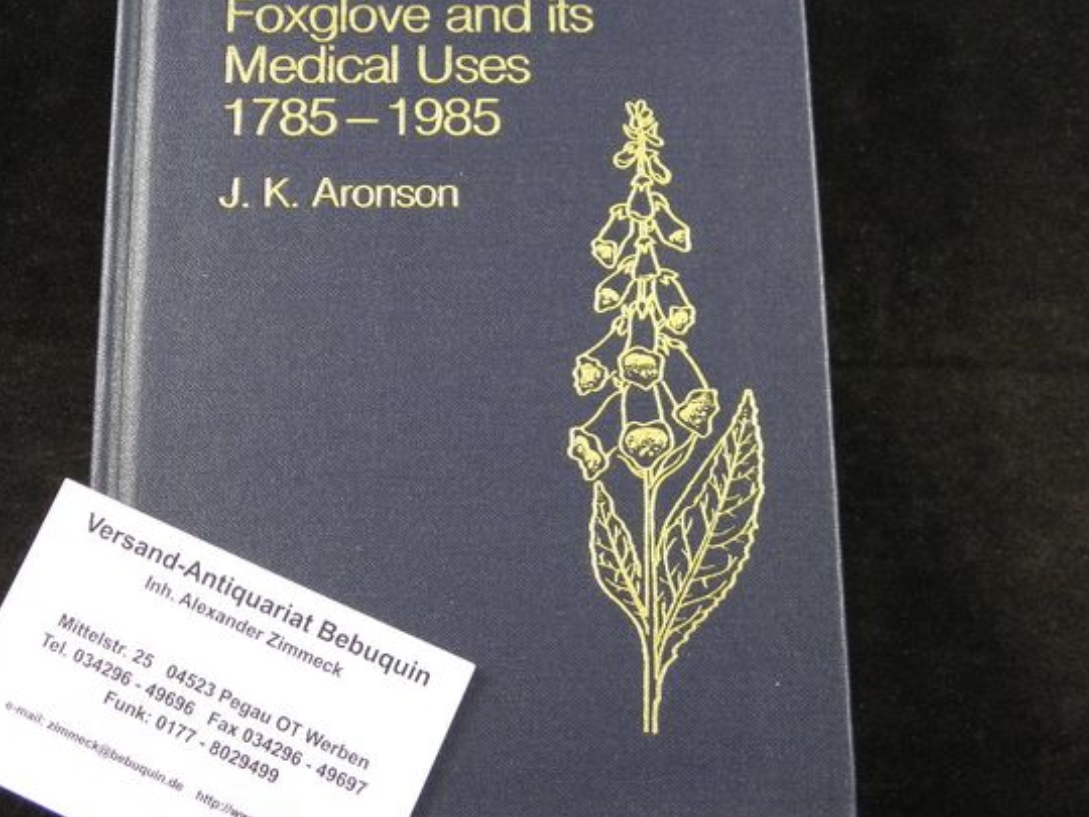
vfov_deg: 26.9
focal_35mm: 54
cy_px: 284
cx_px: 460
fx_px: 1699
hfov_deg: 35.5
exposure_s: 1/20
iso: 200
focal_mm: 6.8
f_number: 3.7
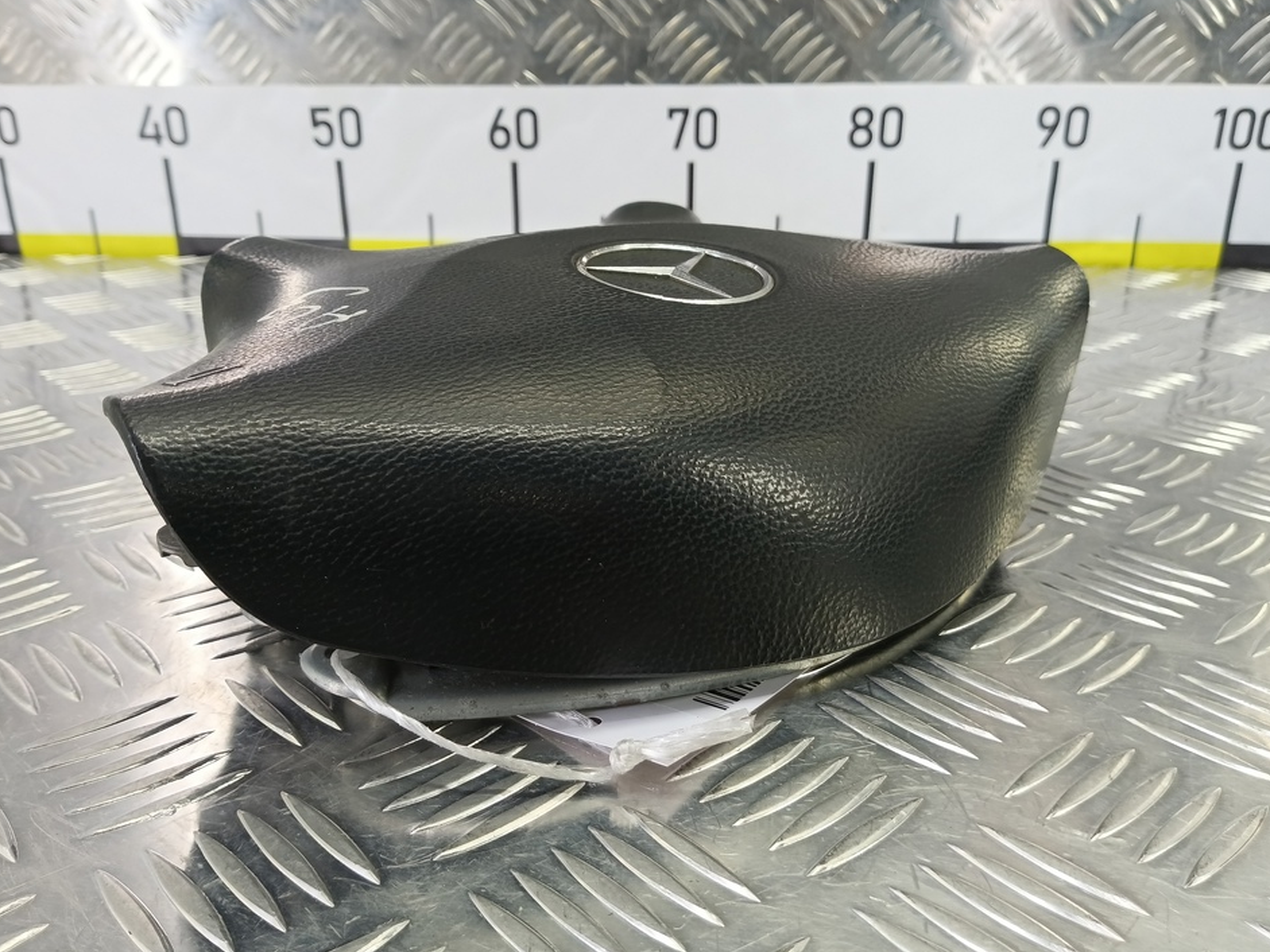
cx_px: 619
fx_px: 917
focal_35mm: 25
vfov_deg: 54.9
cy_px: 446
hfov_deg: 69.4
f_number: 1.6
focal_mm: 4.11
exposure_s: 1/50
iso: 171
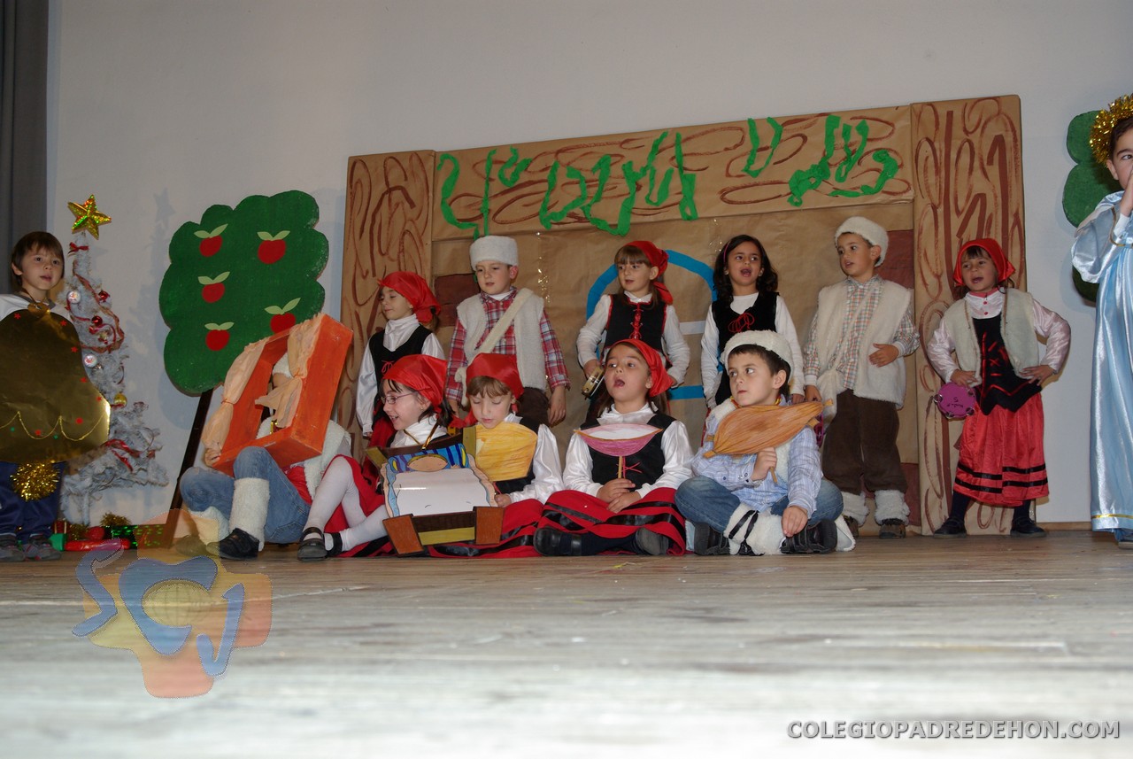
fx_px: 1465
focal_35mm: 46
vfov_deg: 29.0
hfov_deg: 42.3
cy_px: 380
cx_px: 566
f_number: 5.6
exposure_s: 1/45
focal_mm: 31
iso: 400
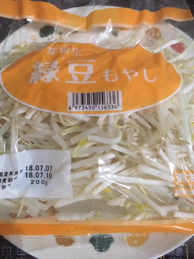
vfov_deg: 61.7
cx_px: 97
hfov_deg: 48.2
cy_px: 130
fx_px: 217
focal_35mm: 29
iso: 200
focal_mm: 4.15
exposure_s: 1/20
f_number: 2.2
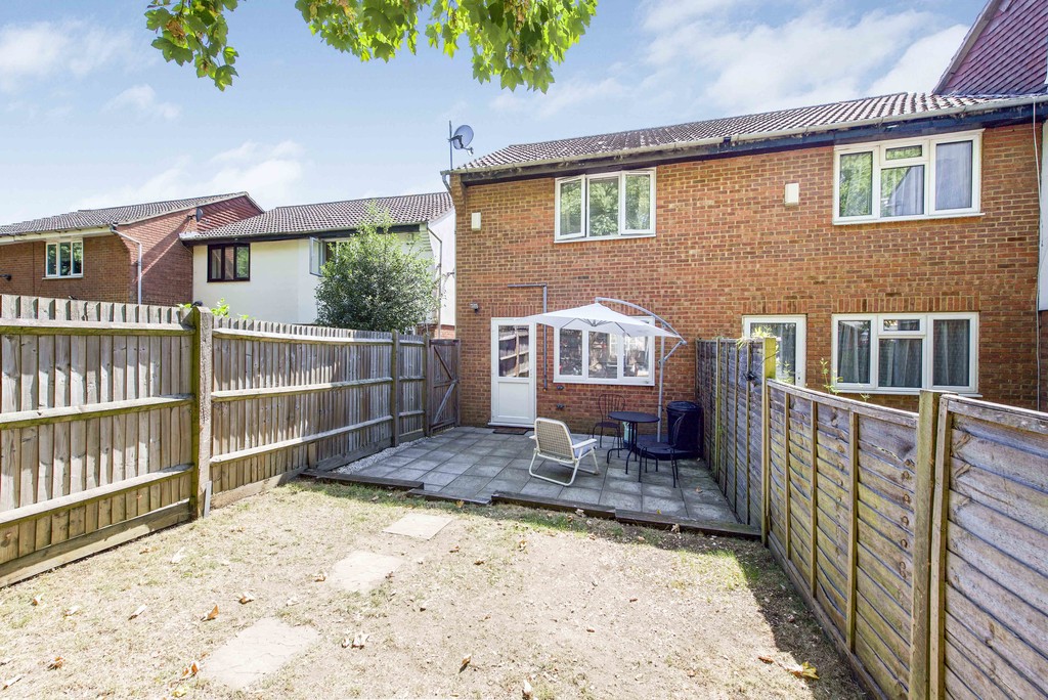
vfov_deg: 81.3
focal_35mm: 14
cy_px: 350
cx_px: 524
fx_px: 408
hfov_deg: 104.2
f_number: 9
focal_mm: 14
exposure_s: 1/320
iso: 320
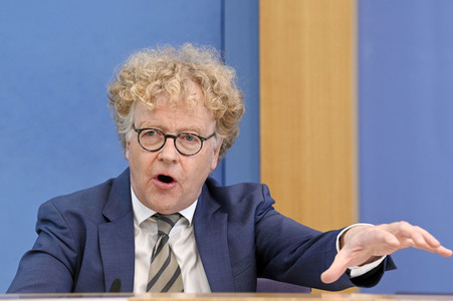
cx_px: 226
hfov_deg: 15.2
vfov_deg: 10.1
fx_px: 1697
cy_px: 150
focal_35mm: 135
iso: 3200
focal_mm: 135
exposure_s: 1/500
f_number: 5.6
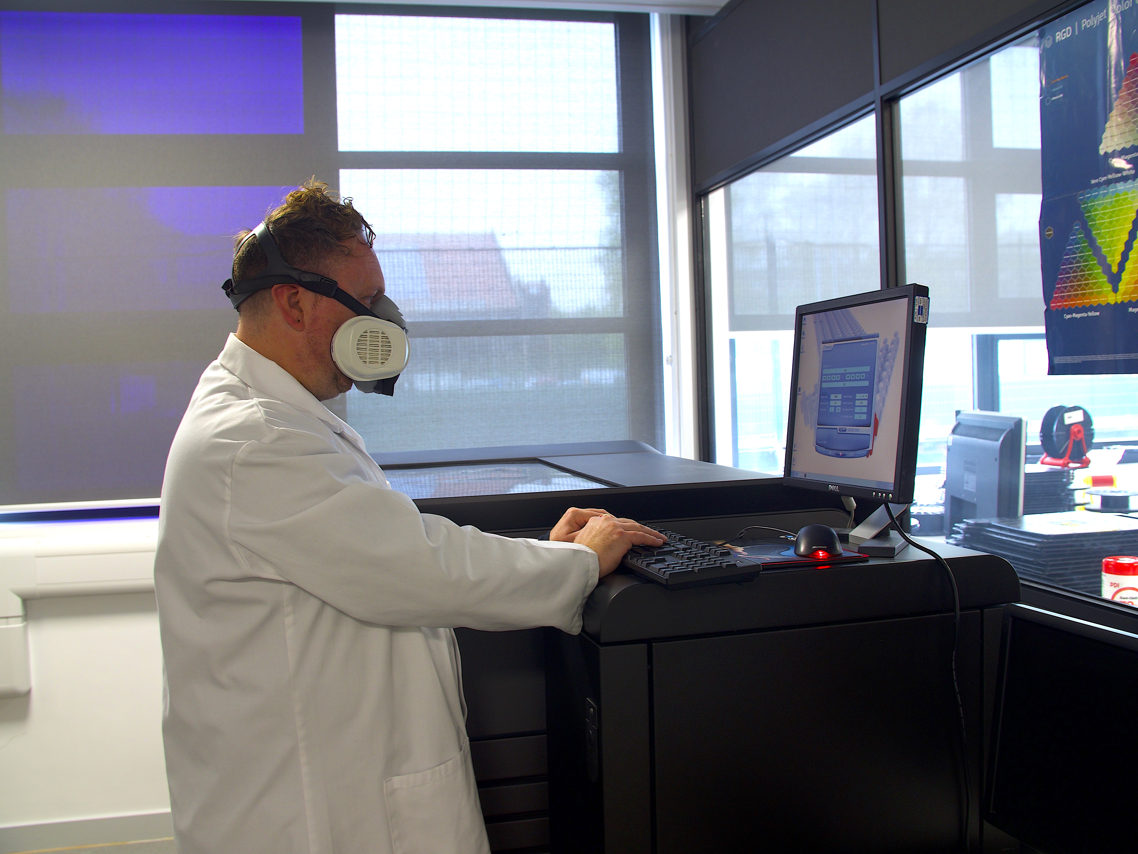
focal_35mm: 32
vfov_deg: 44.2
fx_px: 1052
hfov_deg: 56.8
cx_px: 569
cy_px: 427
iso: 160
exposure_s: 1/8
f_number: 3.5
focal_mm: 15
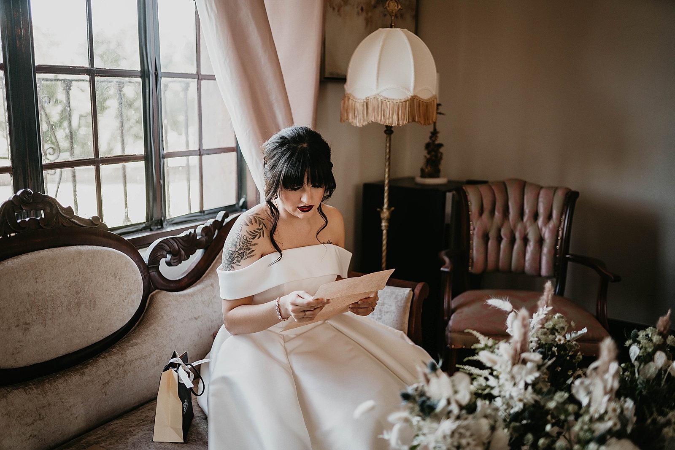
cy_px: 225
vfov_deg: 37.9
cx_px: 338
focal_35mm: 35
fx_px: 656
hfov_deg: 54.4
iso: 250
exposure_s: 1/250
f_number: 1.4
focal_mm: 35
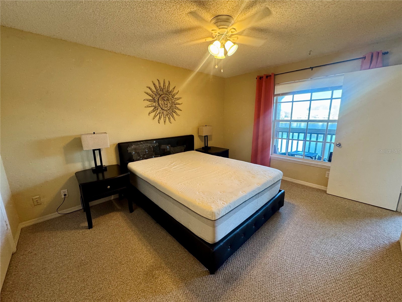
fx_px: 163
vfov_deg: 85.7
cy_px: 151
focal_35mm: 14
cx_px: 201
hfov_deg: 102.1
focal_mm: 2.22
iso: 200
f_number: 2.2
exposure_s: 1/60
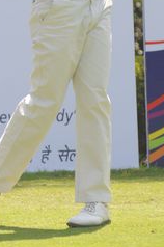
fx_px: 4146
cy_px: 19
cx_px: 6
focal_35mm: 605
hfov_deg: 2.3
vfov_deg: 3.4
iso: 200
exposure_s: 1/500
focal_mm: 200
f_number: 4.5
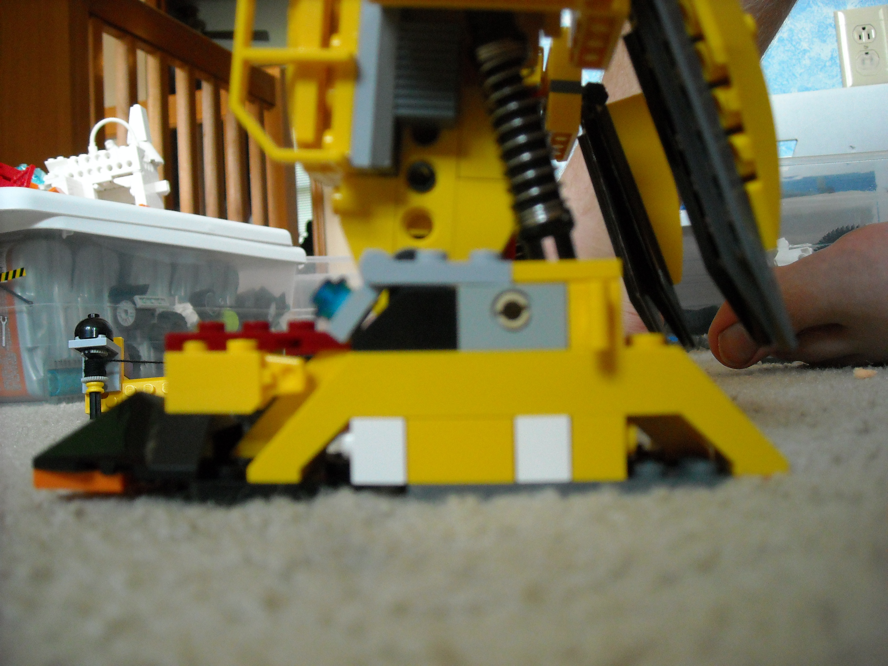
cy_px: 333
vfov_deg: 40.7
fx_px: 898
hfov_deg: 52.6
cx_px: 444
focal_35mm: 35
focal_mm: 5.7
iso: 400
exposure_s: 1/36
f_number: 2.8
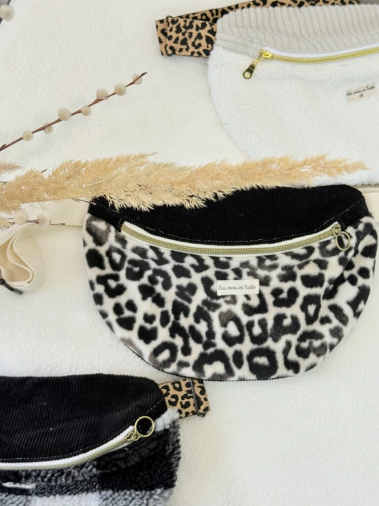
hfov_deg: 30.3
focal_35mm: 48
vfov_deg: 39.7
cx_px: 190
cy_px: 253
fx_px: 701
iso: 100
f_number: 1.78
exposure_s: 1/65
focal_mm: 6.76
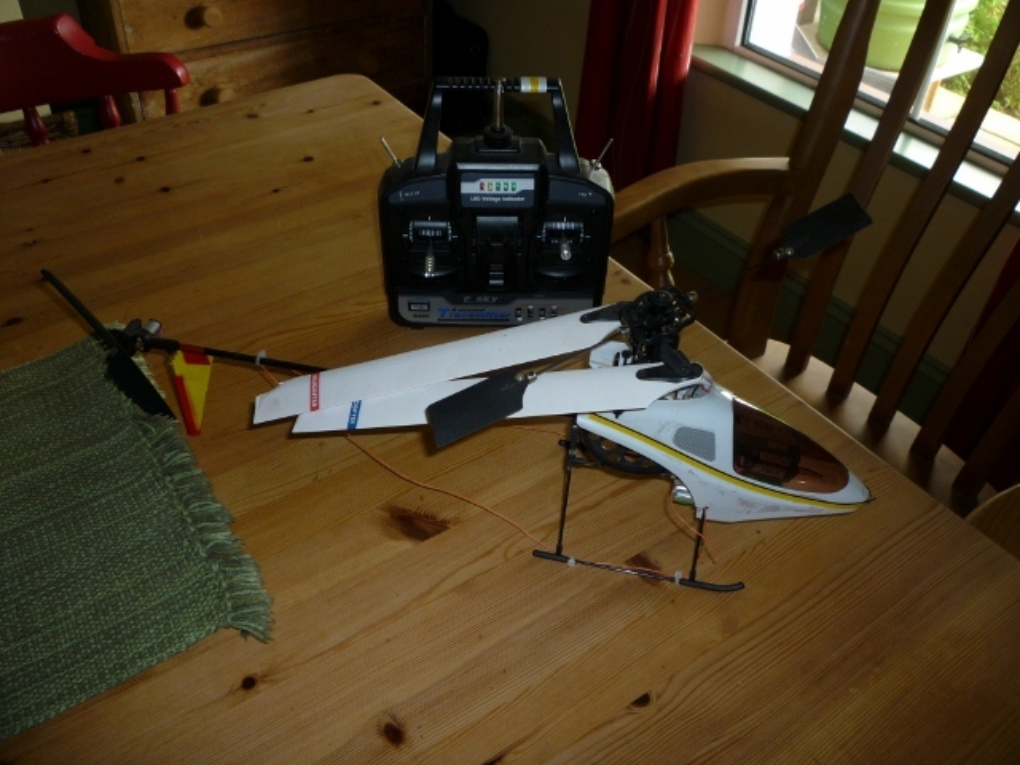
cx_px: 510
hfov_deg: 61.7
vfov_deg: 48.2
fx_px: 855
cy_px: 382
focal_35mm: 29
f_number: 3.3
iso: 100
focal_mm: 5.2
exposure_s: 1/30
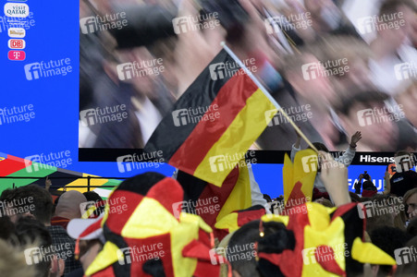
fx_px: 1296
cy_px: 138
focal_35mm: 112
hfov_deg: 18.3
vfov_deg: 12.2
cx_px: 208
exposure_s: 1/250
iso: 2500
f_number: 13
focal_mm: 112
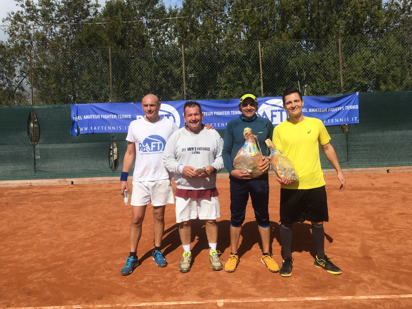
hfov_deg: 61.7
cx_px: 206
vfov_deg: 48.2
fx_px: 345
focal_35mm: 29
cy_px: 154
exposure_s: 1/3077
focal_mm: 4.15
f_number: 2.2
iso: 25
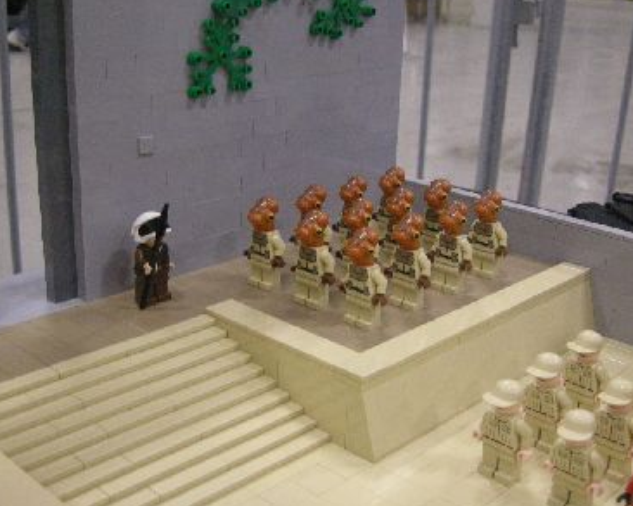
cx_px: 361
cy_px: 260
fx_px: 899
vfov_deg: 31.5
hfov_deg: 38.7
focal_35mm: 48
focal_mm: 7.5
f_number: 2.7
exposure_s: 1/21.6
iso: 400
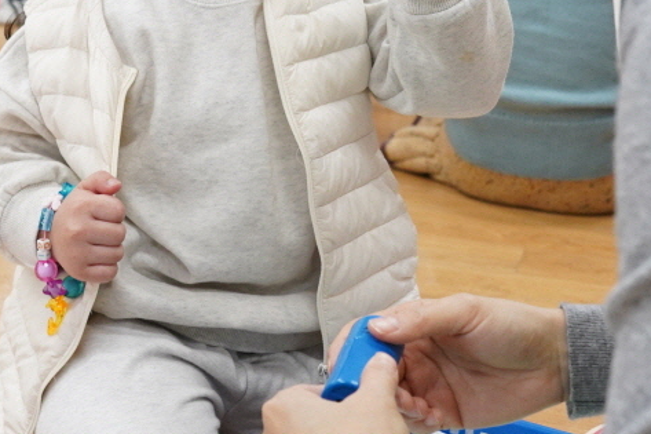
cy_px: -39
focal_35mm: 99
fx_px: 1790
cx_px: 142
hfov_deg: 20.4
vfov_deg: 13.5
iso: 2500
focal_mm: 36
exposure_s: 1/80
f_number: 5.6
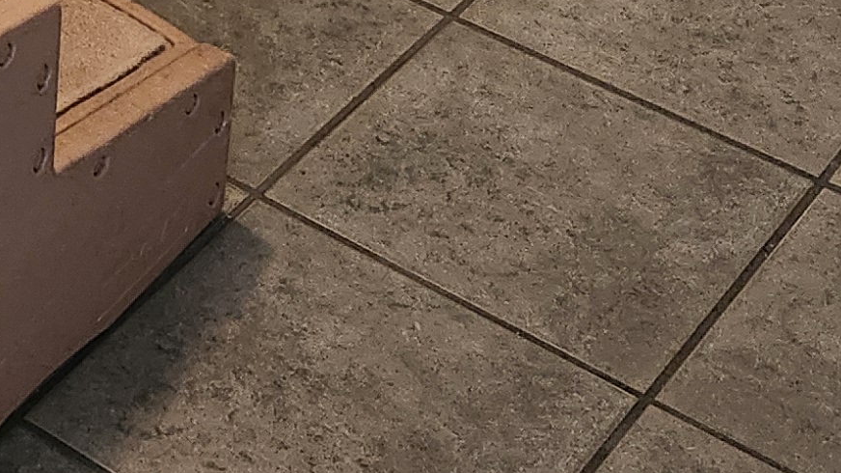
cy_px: -772
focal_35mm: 115
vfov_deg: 9.1
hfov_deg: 17.3
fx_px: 2564
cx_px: -300
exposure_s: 1/120
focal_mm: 5.54
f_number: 1.8
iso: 500
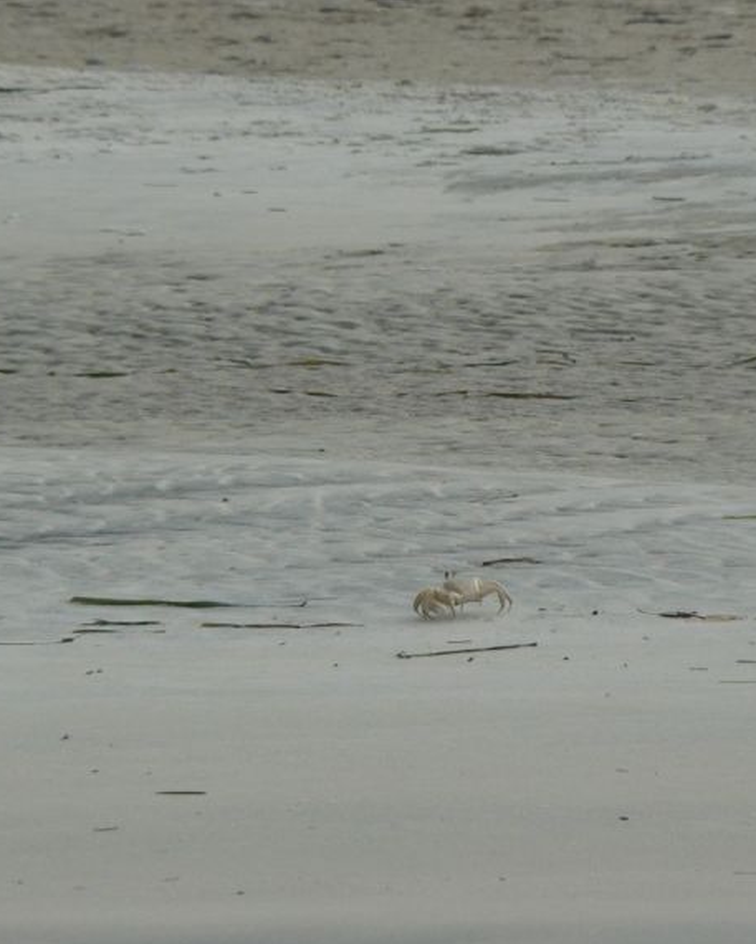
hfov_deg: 2.6
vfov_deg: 3.3
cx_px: 457
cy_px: 494
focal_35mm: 591
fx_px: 16525
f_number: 7.1
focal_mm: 72
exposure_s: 1/500
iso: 80
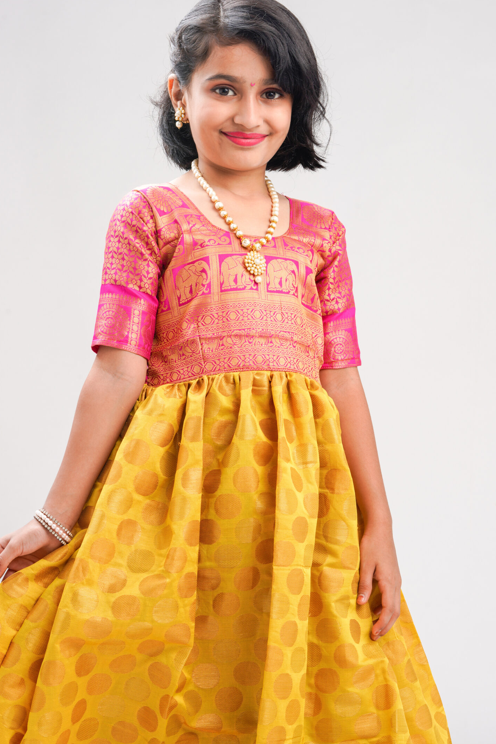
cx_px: 229
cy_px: 311
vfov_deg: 20.0
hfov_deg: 13.4
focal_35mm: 102
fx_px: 2108
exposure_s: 1/125
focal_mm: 85
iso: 100
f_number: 13
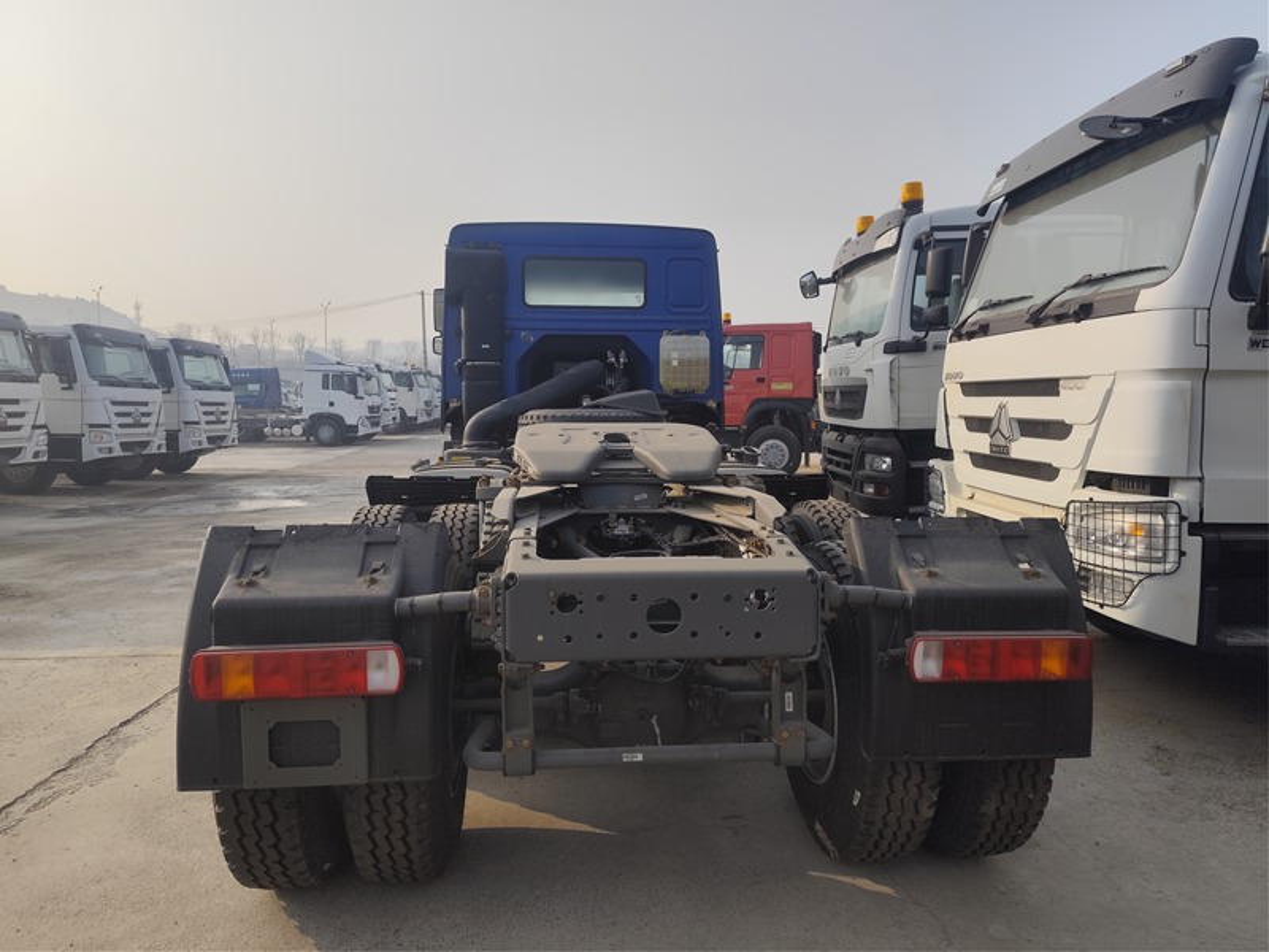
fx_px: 843
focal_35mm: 23
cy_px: 476
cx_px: 634
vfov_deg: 58.9
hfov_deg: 73.9
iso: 50
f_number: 1.65
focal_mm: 6.14
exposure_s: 1/1421
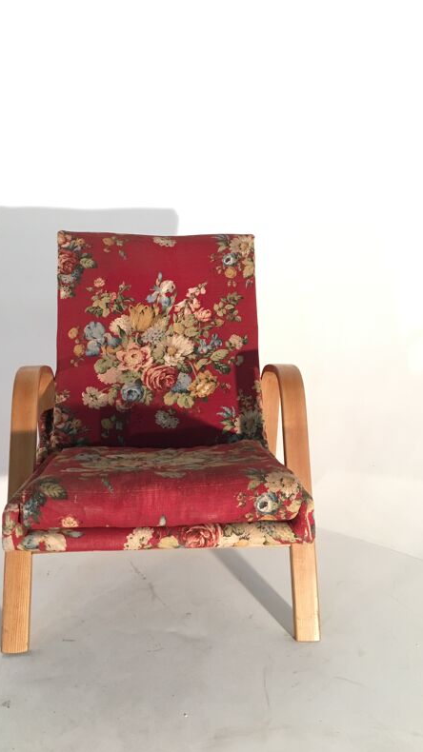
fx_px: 638
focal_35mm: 32
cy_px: 375
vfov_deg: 61.0
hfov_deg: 36.6
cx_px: 189
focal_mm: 4.15
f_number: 2.2
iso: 160
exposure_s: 1/33
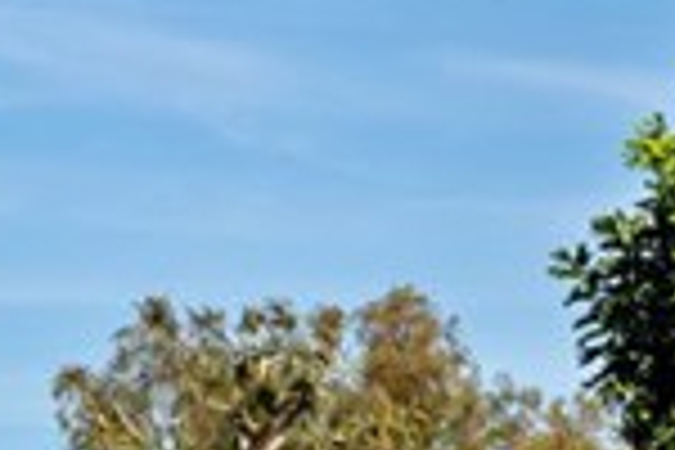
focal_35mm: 226
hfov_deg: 9.1
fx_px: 4237
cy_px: 1073
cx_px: 441
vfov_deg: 5.8
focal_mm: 33
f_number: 9
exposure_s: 1/125
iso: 40
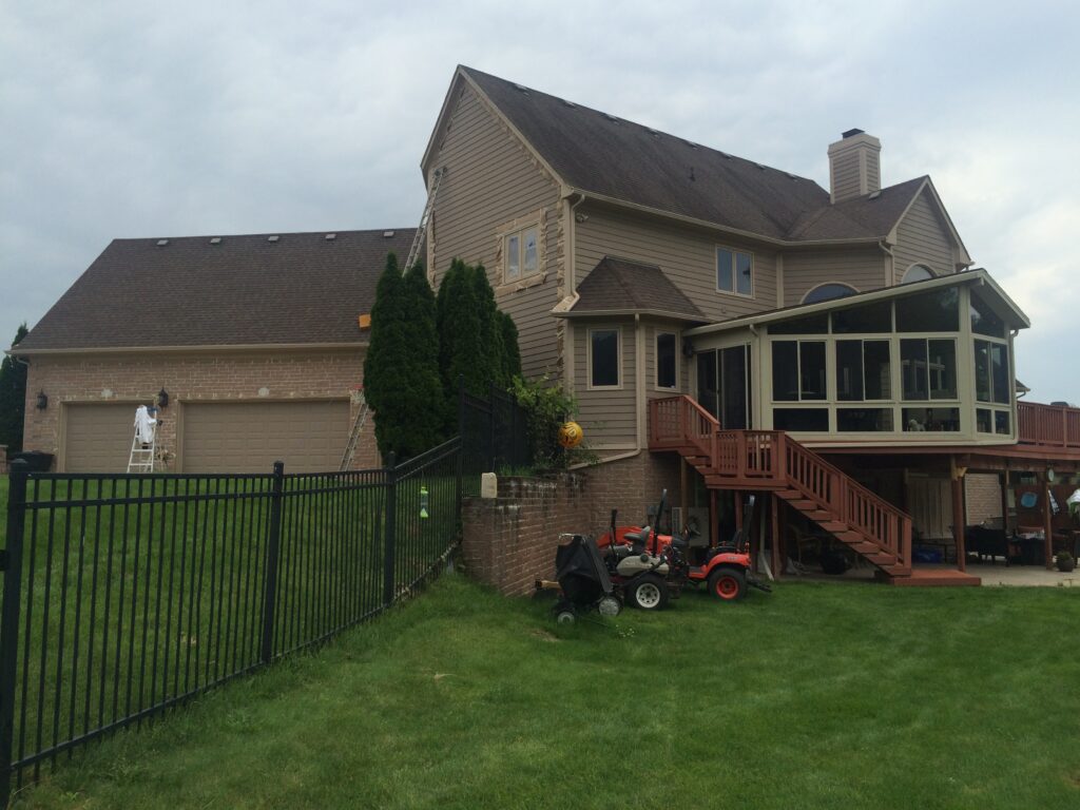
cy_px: 405
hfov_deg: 61.7
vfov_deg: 48.2
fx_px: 905
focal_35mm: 29
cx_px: 540
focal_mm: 4.15
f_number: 2.2
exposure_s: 1/1244
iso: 32
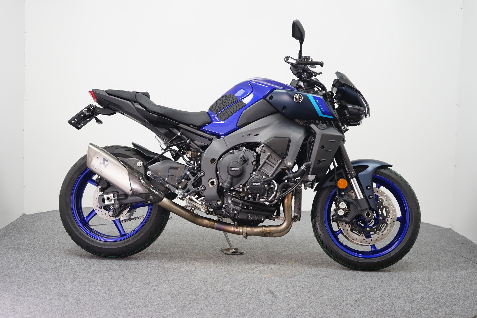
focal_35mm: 55
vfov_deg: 24.6
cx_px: 238
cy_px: 159
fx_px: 729
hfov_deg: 36.2
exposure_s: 1/60
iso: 1000
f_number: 5
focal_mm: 55
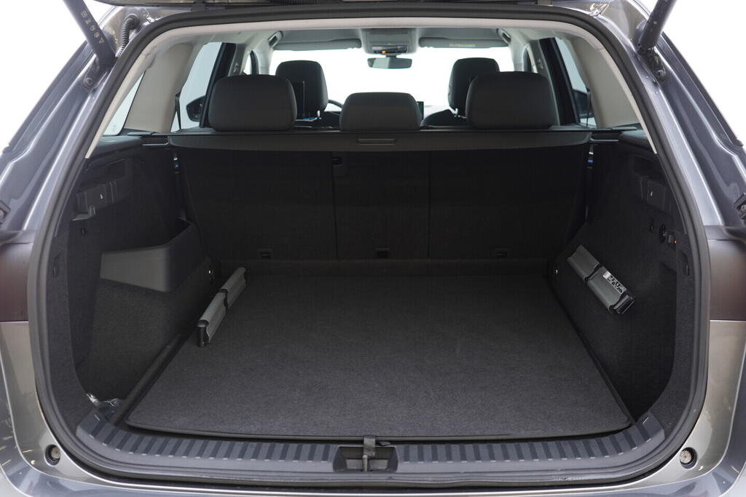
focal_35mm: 36
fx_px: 746
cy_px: 248
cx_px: 373
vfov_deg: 36.9
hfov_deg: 53.1
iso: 400
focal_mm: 24
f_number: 2.8
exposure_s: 1/40
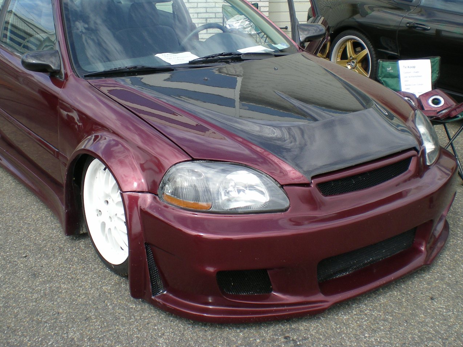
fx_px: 615
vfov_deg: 31.4
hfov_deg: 41.2
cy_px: 138
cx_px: 209
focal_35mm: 46
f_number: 4.6
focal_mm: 6.3
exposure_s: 1/172
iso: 50
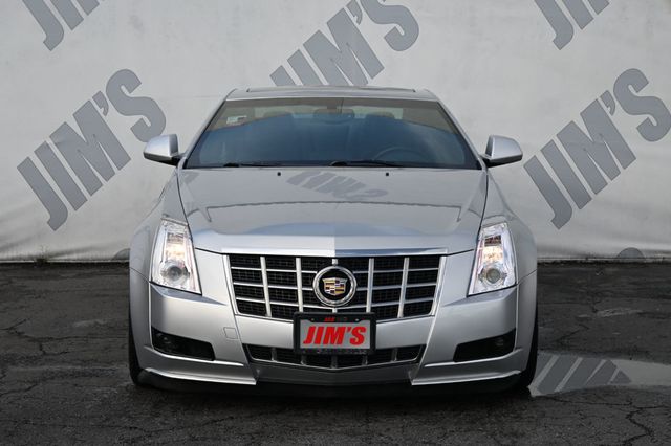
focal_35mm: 75
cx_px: 336
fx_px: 1397
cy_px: 223
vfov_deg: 18.2
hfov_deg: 27.0
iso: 250
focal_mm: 50
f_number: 6.3
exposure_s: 1/250
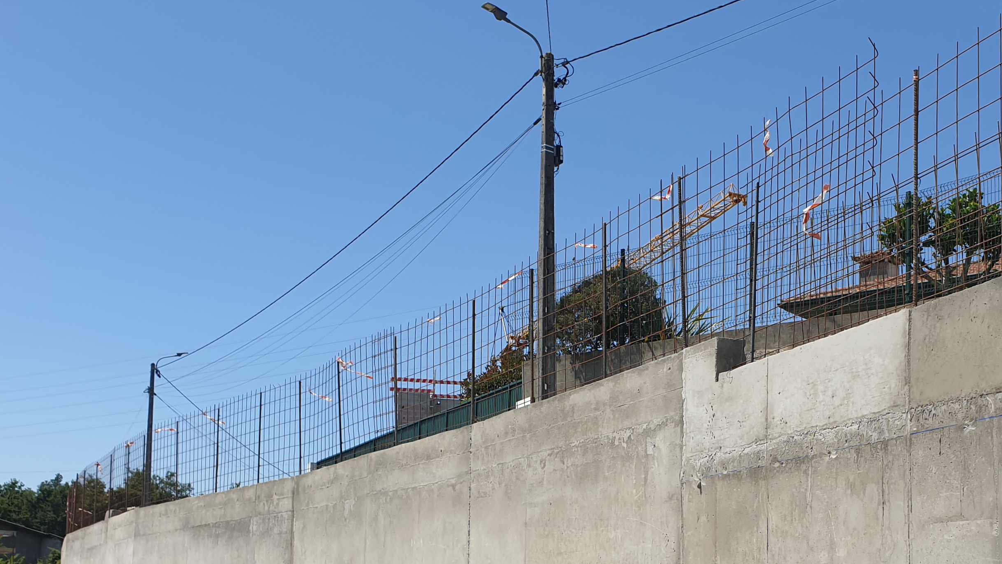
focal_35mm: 47
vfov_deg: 24.8
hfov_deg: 42.4
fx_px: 1249
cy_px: 491
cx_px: 745
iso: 50
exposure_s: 1/1706
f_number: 2.4
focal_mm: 4.3
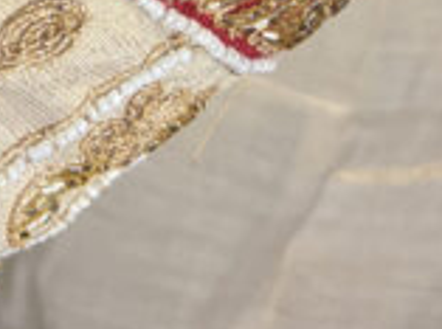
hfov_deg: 12.4
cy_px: -505
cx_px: -115
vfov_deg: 8.6
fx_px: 1975
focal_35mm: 155
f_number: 1.6
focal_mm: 5.96
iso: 100
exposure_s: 1/100
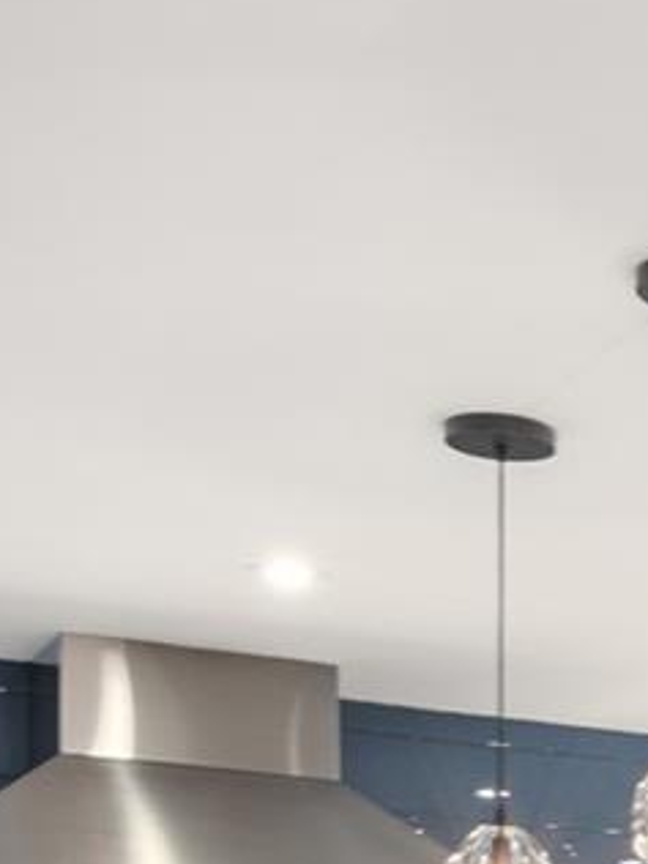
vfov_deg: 16.8
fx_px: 2646
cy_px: 1300
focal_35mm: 106
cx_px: 1433
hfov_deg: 11.9
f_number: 9
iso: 320
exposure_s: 2
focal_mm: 11.5
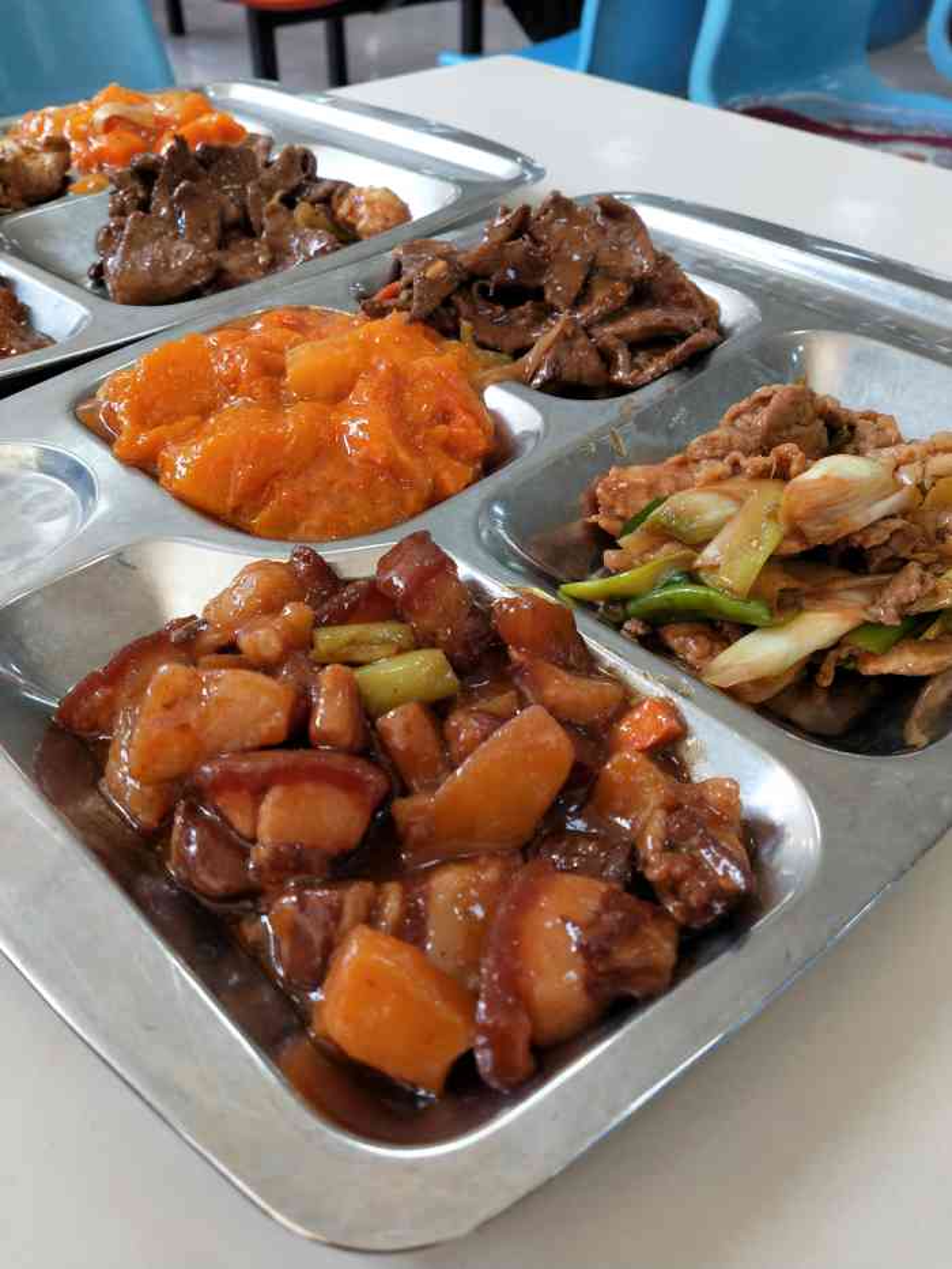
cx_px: 476
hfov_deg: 58.9
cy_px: 634
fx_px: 843
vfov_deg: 73.9
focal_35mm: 23
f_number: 1.7
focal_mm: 3.99
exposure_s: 1/100
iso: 77
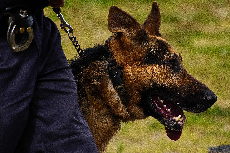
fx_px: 2869
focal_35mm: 450
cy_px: 76
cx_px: 115
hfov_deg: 4.6
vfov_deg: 3.0
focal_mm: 300
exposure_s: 1/400
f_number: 8
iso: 200
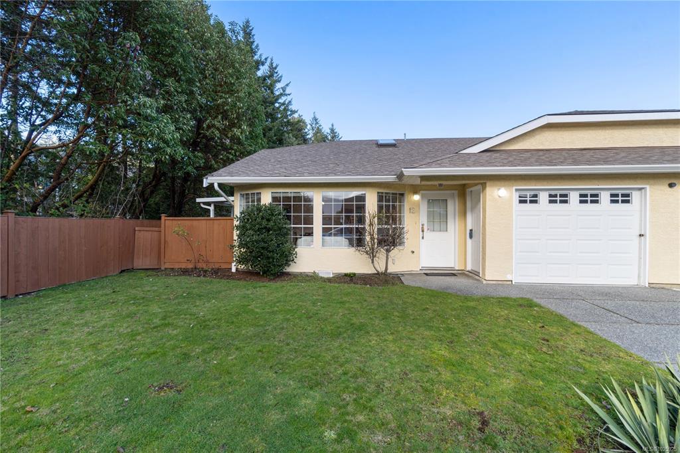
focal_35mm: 15
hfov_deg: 100.4
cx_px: 340
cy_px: 226
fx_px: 283
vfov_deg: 77.3
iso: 100
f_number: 11
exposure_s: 1/60
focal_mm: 10
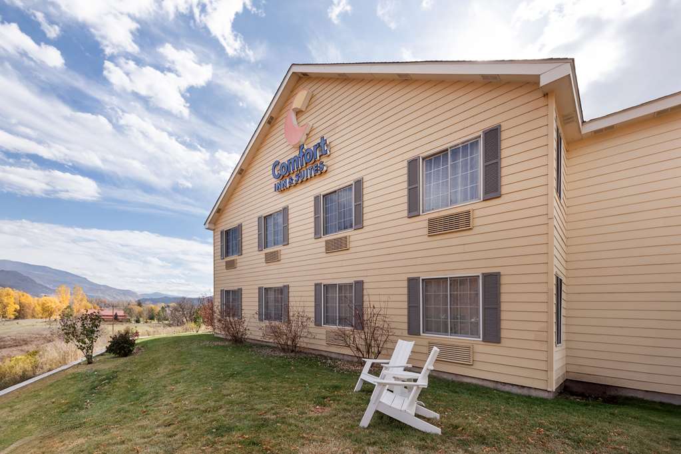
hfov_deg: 96.7
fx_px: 303
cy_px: 227
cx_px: 340
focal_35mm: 16
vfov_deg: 73.8
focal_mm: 16
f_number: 9
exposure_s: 1/400
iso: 100
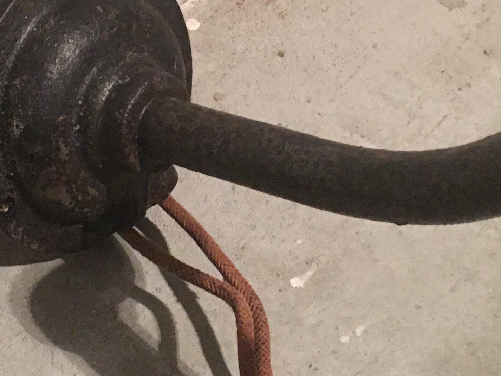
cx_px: 134
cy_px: 114
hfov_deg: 23.6
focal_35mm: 82
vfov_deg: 17.9
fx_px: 1187
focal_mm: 4.15
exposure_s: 1/4
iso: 100
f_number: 2.2
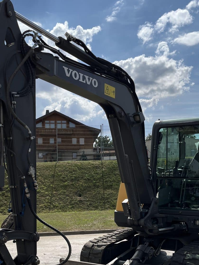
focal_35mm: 48
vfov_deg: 38.9
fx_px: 368
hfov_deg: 30.3
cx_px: 106
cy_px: 188
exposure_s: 1/7353
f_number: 1.6
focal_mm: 5.1
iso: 50
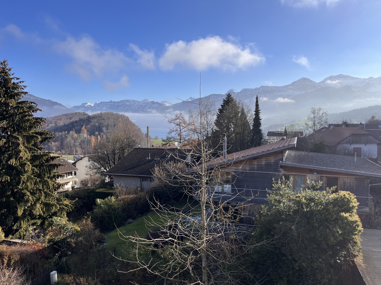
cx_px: 190
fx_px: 286
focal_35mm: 26
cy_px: 142
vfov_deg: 53.1
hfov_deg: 67.3
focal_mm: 5.1
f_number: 1.6
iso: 50
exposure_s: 1/3049
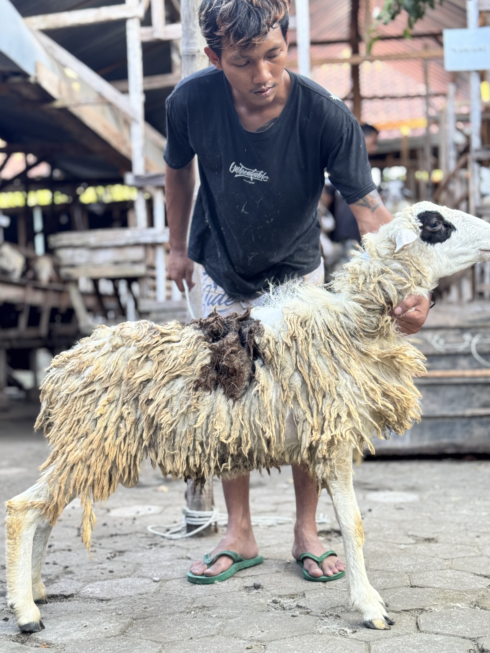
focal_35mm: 53
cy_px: 331
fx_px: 1000
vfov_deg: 36.2
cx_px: 254
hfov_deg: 27.5
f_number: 1.78
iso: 160
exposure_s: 1/60
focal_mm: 6.76
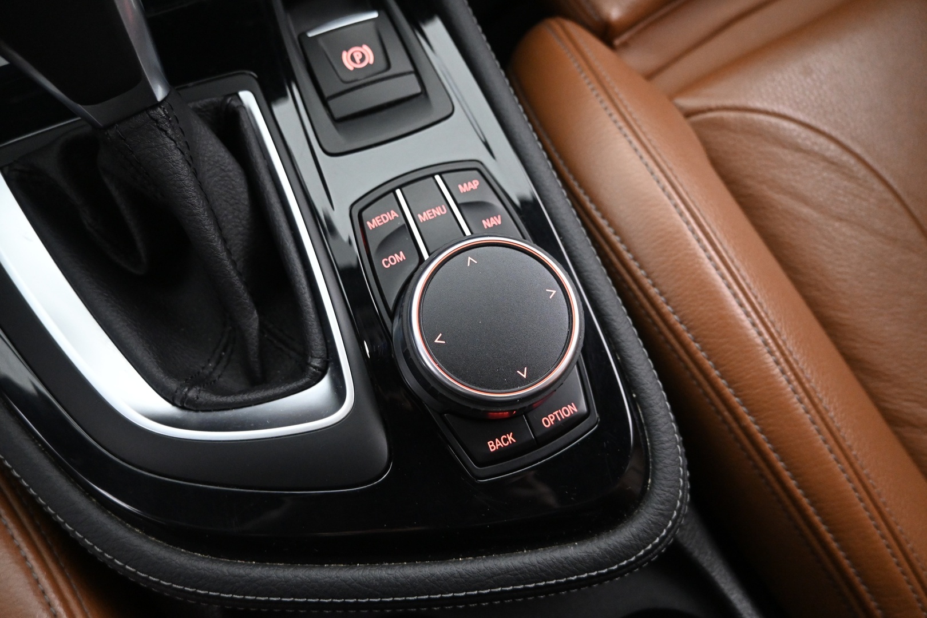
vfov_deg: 53.1
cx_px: 464
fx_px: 618
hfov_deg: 73.7
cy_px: 309
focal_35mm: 24
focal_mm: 16
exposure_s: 1/15
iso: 3200
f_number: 3.5
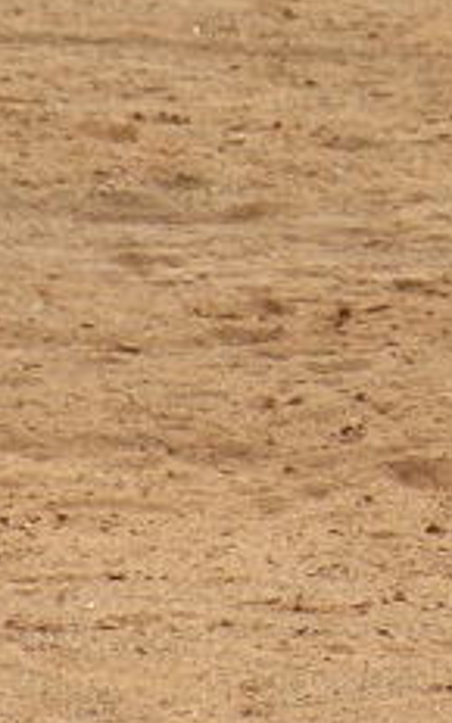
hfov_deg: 0.6
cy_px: -217
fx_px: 44268
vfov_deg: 0.9
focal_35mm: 2246
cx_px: 1047
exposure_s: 1/500
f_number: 5.6
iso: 200
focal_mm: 250
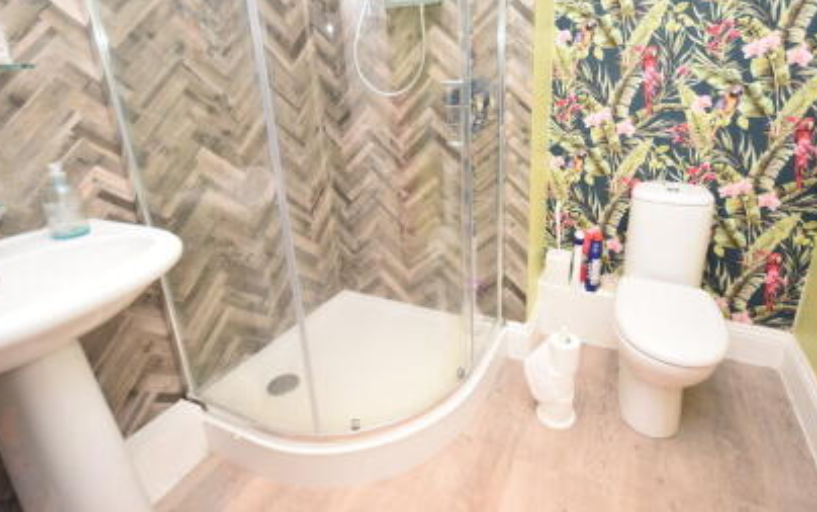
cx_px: 453
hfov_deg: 90.7
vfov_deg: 64.4
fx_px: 401
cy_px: 201
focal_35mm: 18
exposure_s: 1/125
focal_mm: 10
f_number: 4
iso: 1250
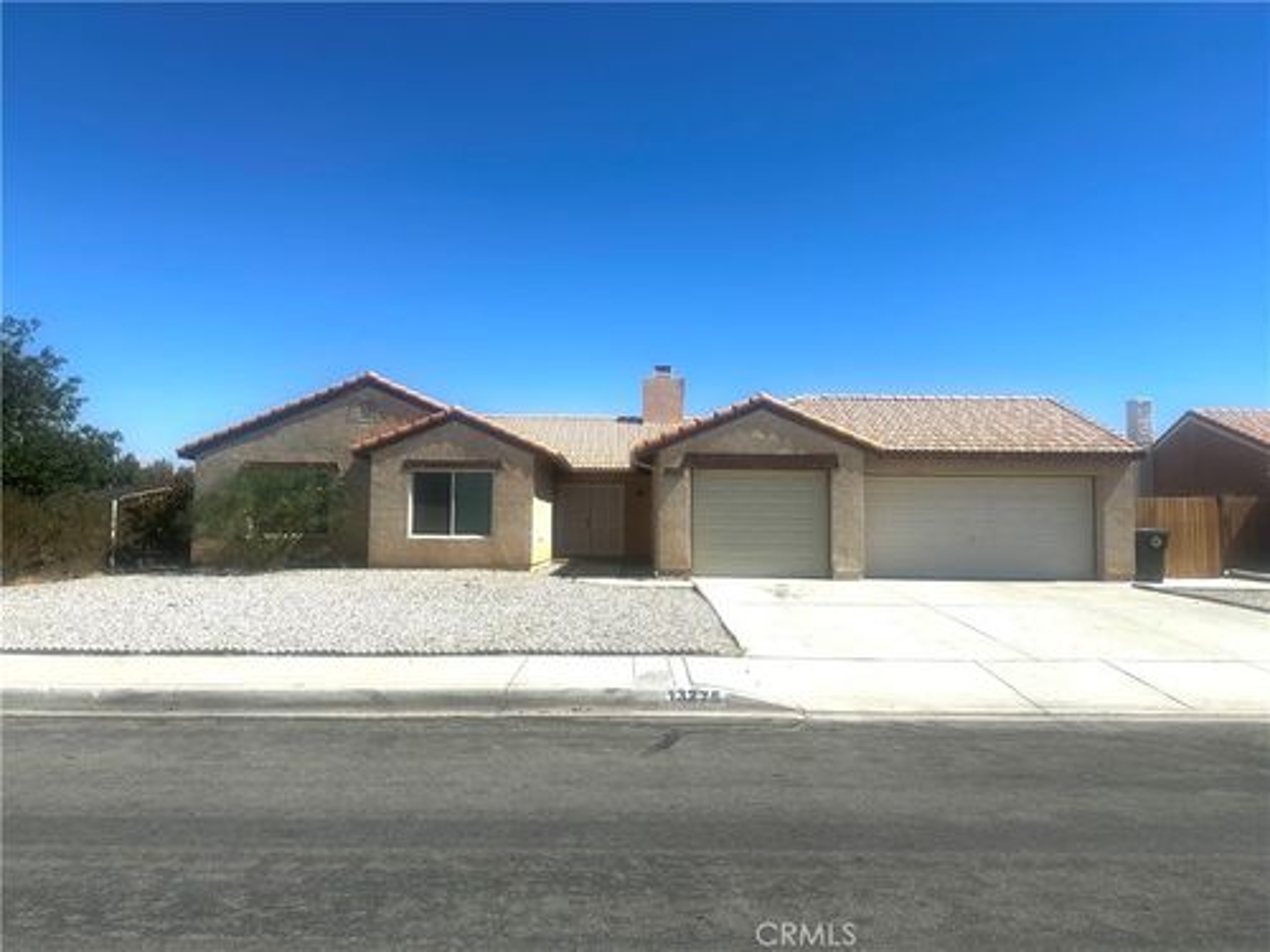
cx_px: 635
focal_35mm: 24
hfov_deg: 71.6
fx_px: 881
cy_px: 476
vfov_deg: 56.8
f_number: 1.78
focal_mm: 6.86
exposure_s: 1/7576
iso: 80
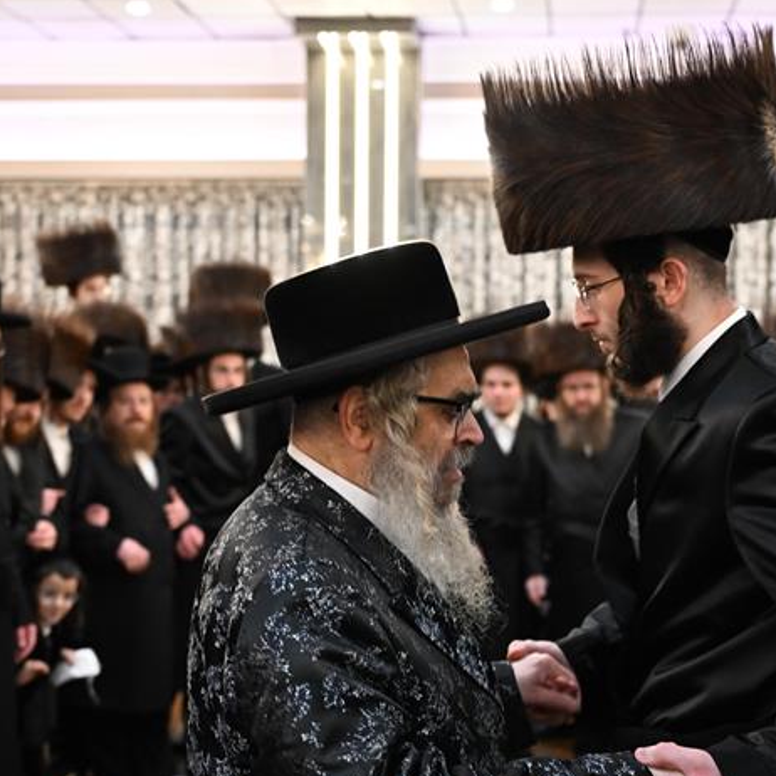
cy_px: 459
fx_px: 1647
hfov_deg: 26.5
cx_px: 442
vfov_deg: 26.5
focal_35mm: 65
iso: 2500
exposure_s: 1/200
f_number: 2.8
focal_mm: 34.5
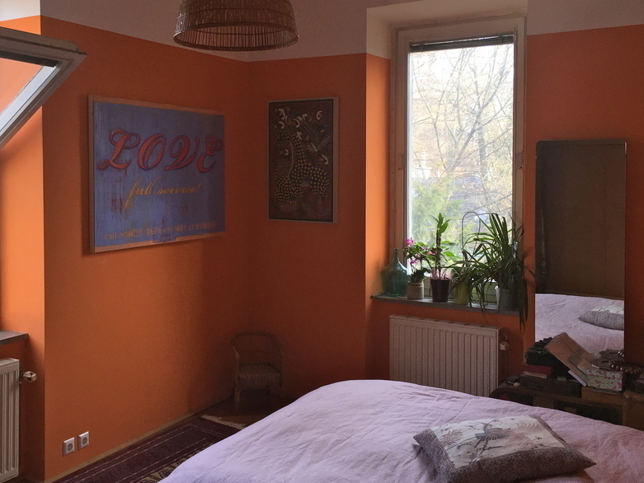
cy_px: 192
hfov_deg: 48.6
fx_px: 707
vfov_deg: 37.6
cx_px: 250
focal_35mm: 38
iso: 40
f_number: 2.2
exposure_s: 1/100
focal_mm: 4.15
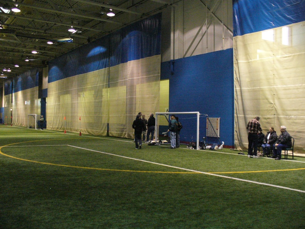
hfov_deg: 50.1
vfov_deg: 38.7
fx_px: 326
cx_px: 152
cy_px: 114
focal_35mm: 37
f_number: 2.8
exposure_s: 1/30
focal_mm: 6.1
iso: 400
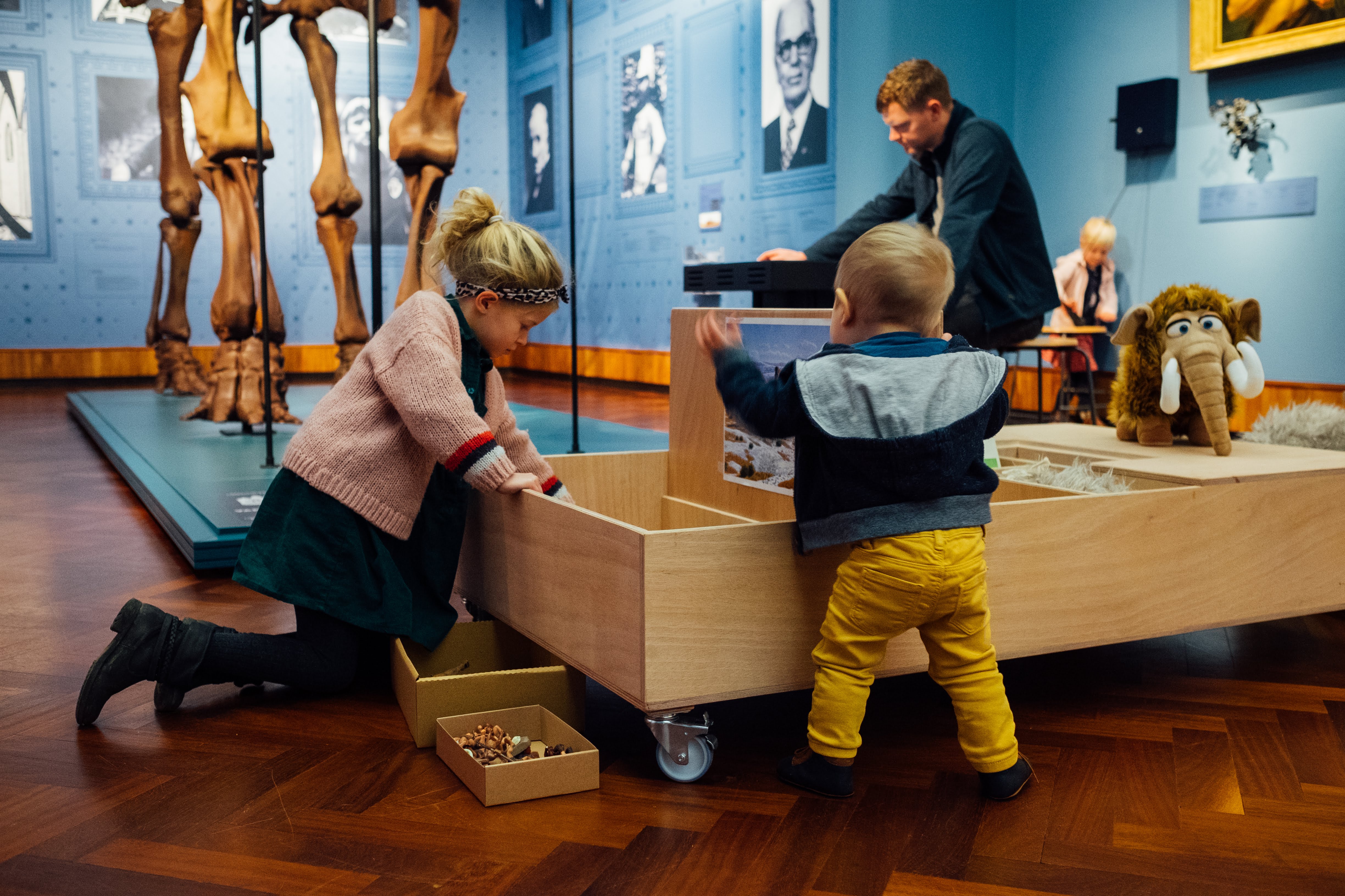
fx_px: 1308
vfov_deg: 37.9
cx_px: 672
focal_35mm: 35
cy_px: 448
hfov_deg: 54.4
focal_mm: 23
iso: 3200
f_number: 2.8
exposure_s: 1/25
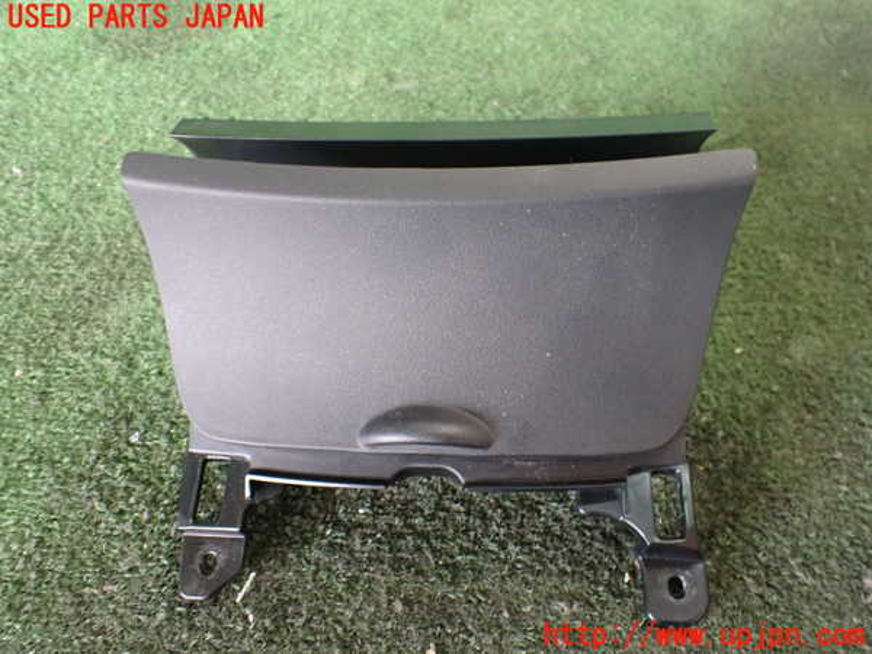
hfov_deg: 60.0
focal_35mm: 30
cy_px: 327
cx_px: 436
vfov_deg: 46.8
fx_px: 756
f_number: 2.3
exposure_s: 1/30
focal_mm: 5.4
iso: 800
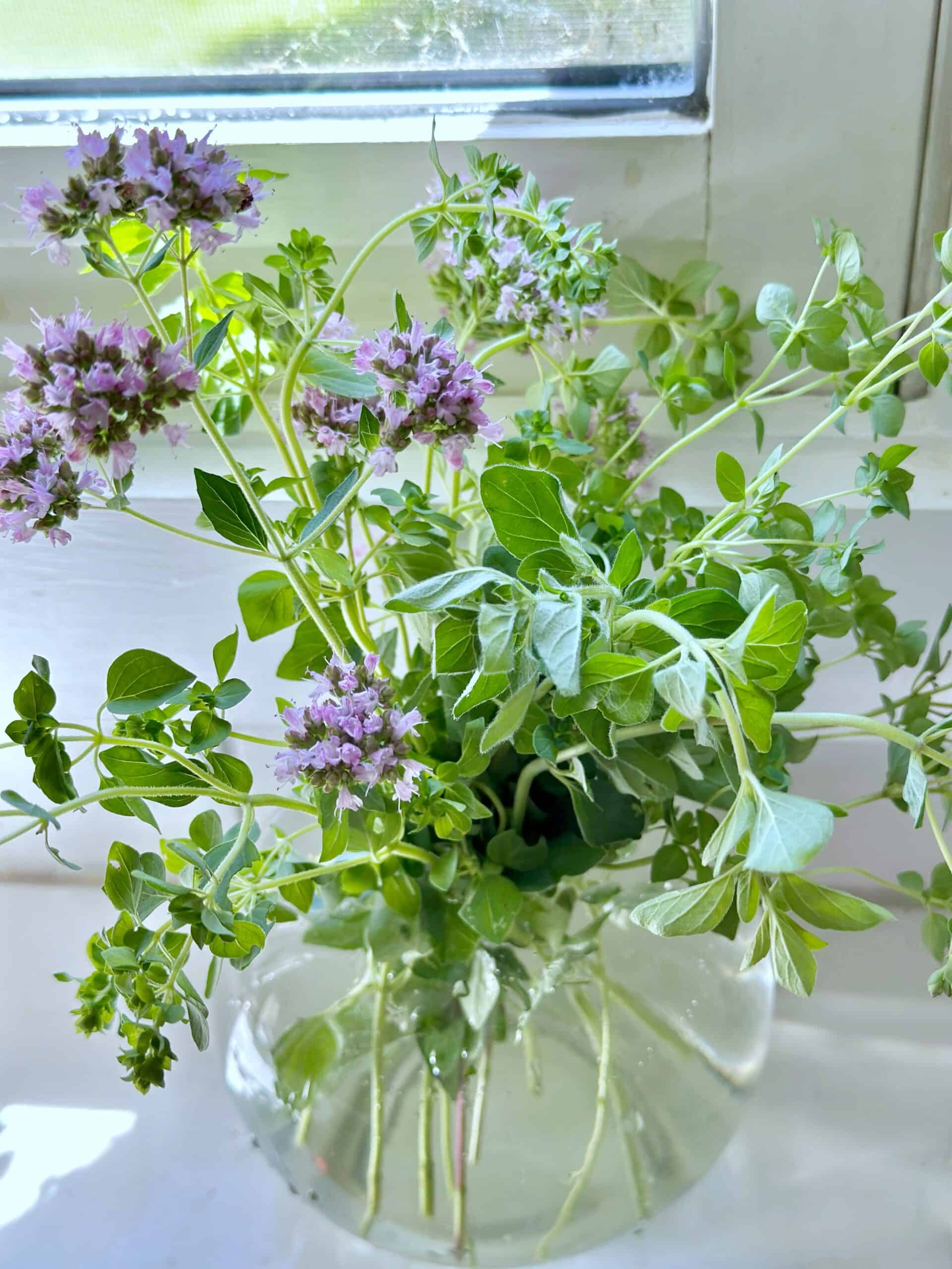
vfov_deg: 39.7
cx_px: 476
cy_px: 634
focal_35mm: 48
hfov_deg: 30.3
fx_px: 1760
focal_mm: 6.86
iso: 64
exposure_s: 1/121
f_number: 1.78
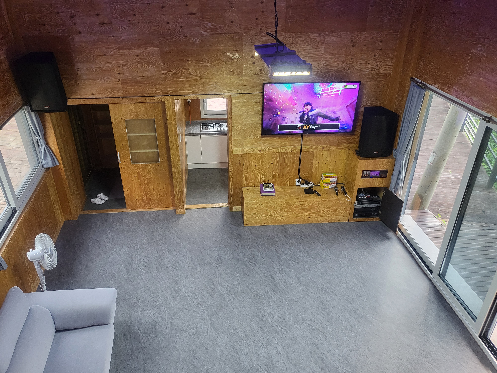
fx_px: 373
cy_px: 186
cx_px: 248
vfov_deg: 53.1
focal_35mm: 26
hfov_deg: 67.3
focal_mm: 4.25
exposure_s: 1/120
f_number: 1.8
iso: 250
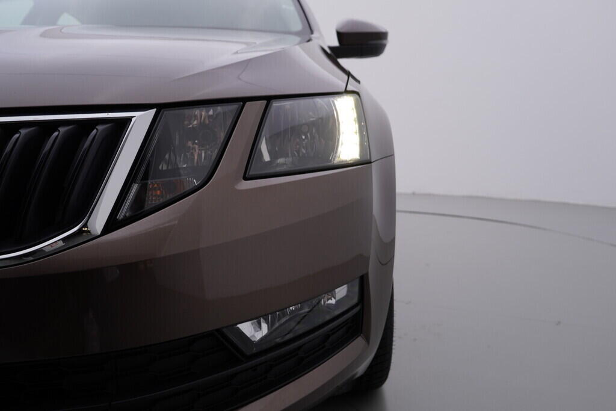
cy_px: 206
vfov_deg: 36.9
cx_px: 308
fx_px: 616
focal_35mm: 36
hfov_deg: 53.1
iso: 125
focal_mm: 24
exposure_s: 1/100
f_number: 4.5
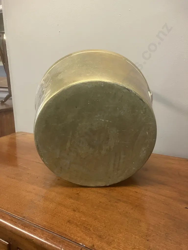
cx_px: 94
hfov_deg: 49.7
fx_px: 203
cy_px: 125
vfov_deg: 63.4
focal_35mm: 28
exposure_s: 1/50
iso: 320
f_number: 1.8
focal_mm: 3.99
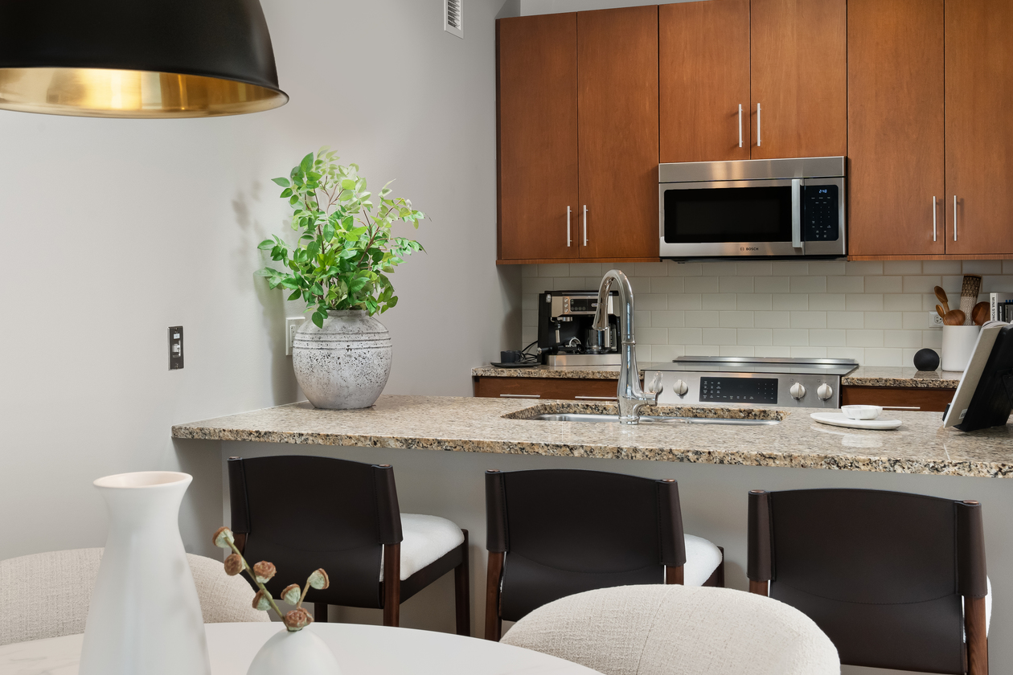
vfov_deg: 29.8
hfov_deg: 43.6
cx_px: 479
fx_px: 1266
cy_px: 265
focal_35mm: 45
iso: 400
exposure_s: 1/60
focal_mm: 35
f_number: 11
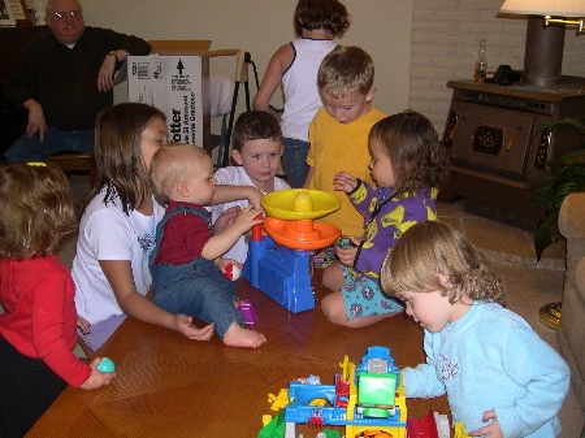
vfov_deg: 37.7
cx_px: 292
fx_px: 642
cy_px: 219
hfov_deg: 49.0
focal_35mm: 38
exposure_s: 1/60
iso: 100
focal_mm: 8
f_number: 2.8
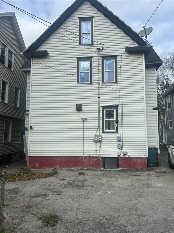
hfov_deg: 53.1
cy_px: 116
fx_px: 174
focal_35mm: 26
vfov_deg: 67.3
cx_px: 87
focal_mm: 5.7
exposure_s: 1/2915
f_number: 1.5
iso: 50
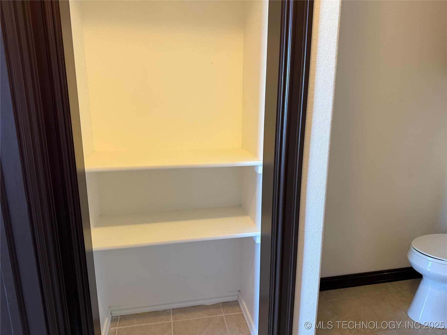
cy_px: 168
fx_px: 310
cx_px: 224
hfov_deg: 71.6
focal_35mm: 24
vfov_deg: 56.8
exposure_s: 1/60
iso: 320
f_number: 1.78
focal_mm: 6.76
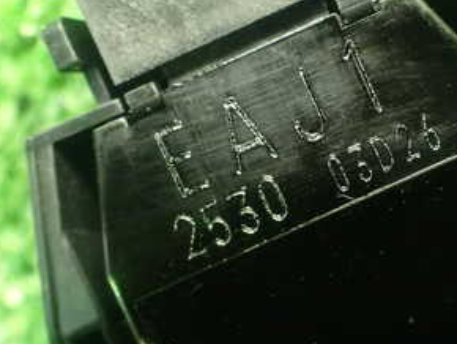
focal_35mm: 62
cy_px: 147
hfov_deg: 30.5
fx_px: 819
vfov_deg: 23.7
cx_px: 361
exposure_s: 1/30
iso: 1250
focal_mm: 5.4
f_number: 2.3
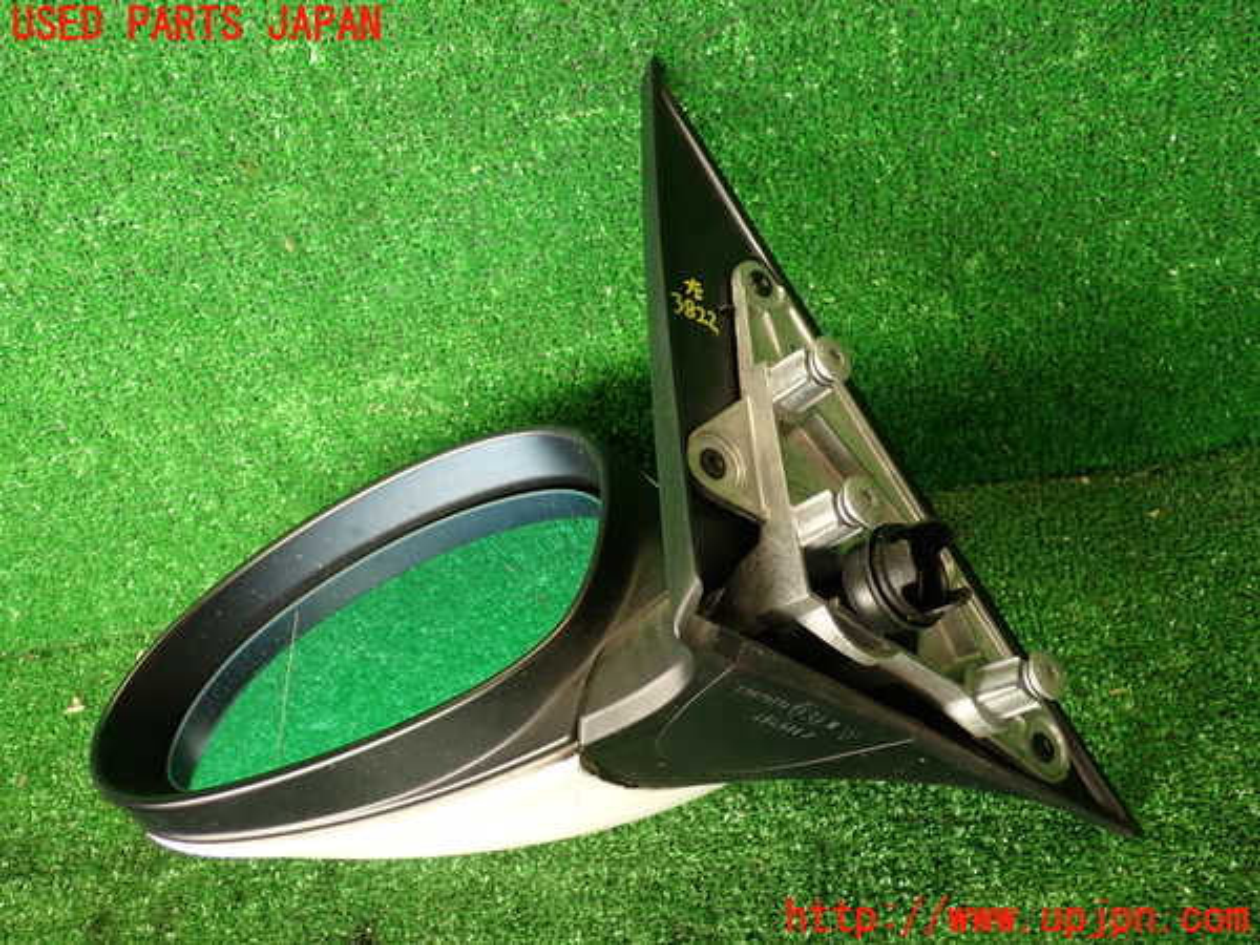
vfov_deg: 44.2
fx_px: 1165
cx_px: 630
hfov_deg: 56.8
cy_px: 472
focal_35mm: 32
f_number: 2.4
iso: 200
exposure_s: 1/50
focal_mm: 5.79
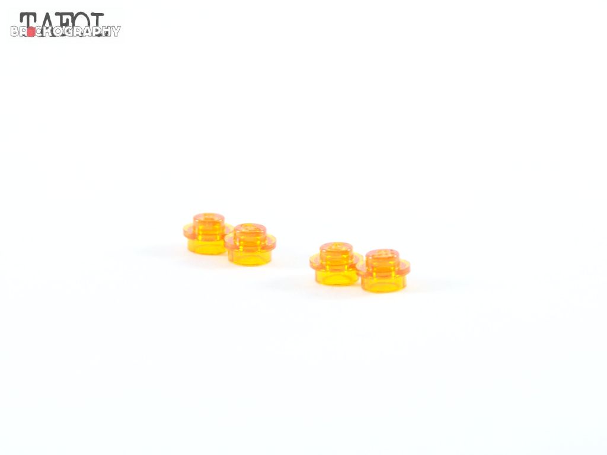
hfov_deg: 16.8
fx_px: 2052
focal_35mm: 117
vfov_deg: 12.7
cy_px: 228
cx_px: 304
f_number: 4
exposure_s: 1/60
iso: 400
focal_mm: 19.4
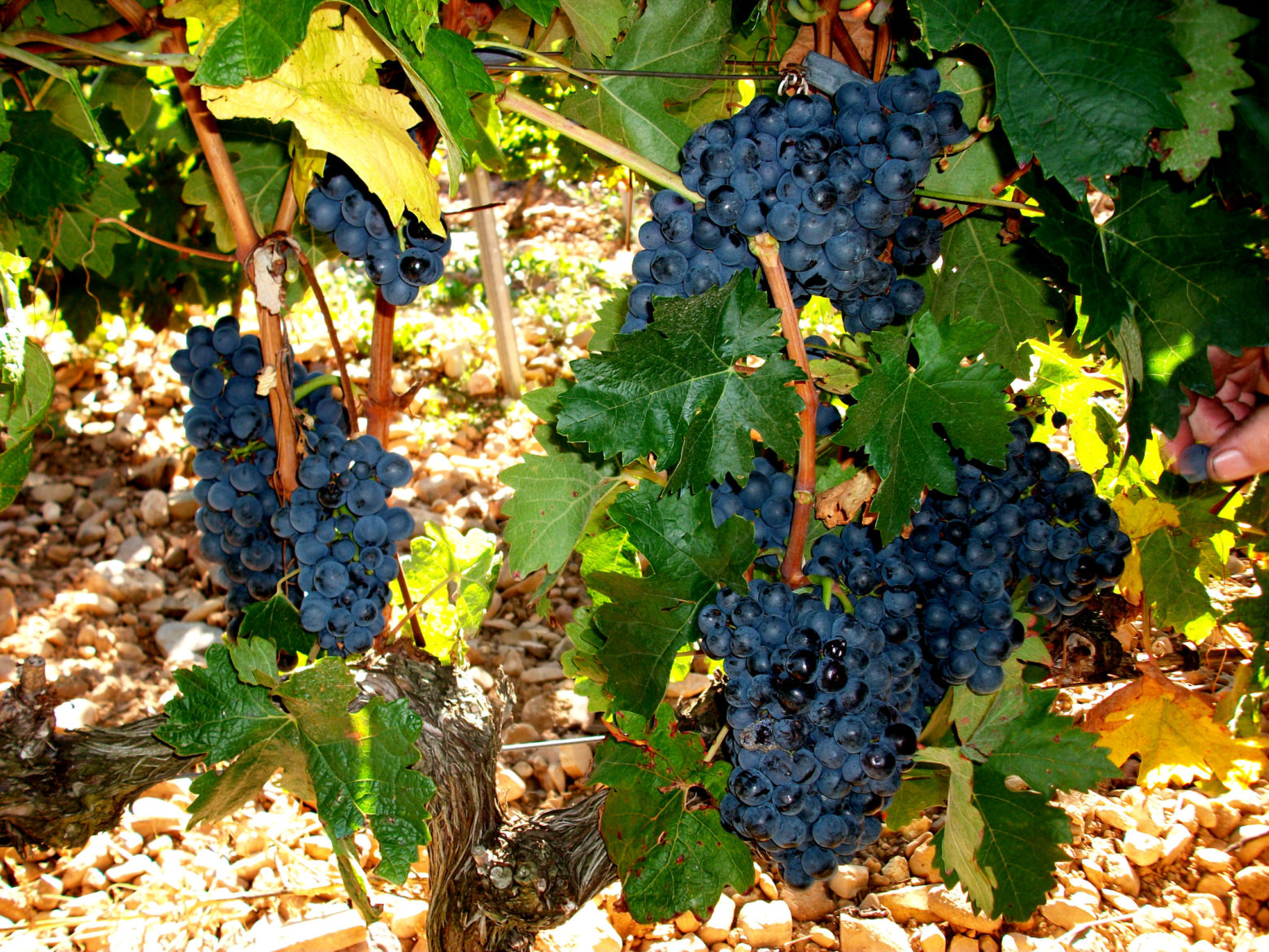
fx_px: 1136
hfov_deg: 58.4
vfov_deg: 45.4
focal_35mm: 31
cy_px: 476
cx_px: 634
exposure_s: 1/120
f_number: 2.9
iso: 80
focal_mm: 5.7
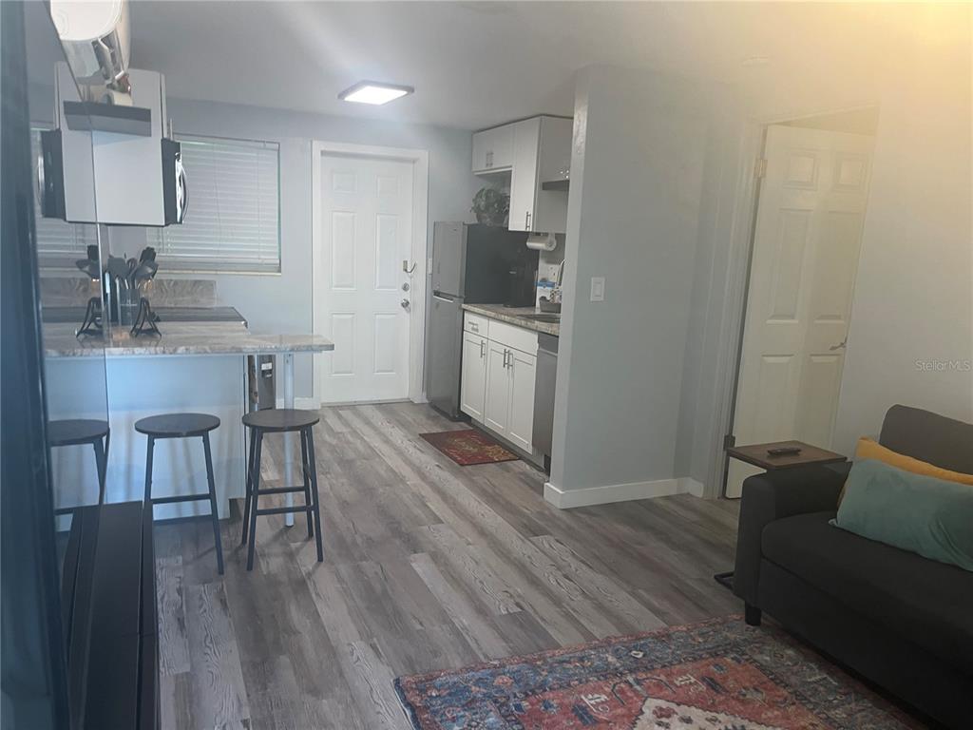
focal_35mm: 26
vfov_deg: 53.1
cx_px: 486
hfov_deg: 67.3
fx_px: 731
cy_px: 365
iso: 100
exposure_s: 1/60
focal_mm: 5.1
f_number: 1.6
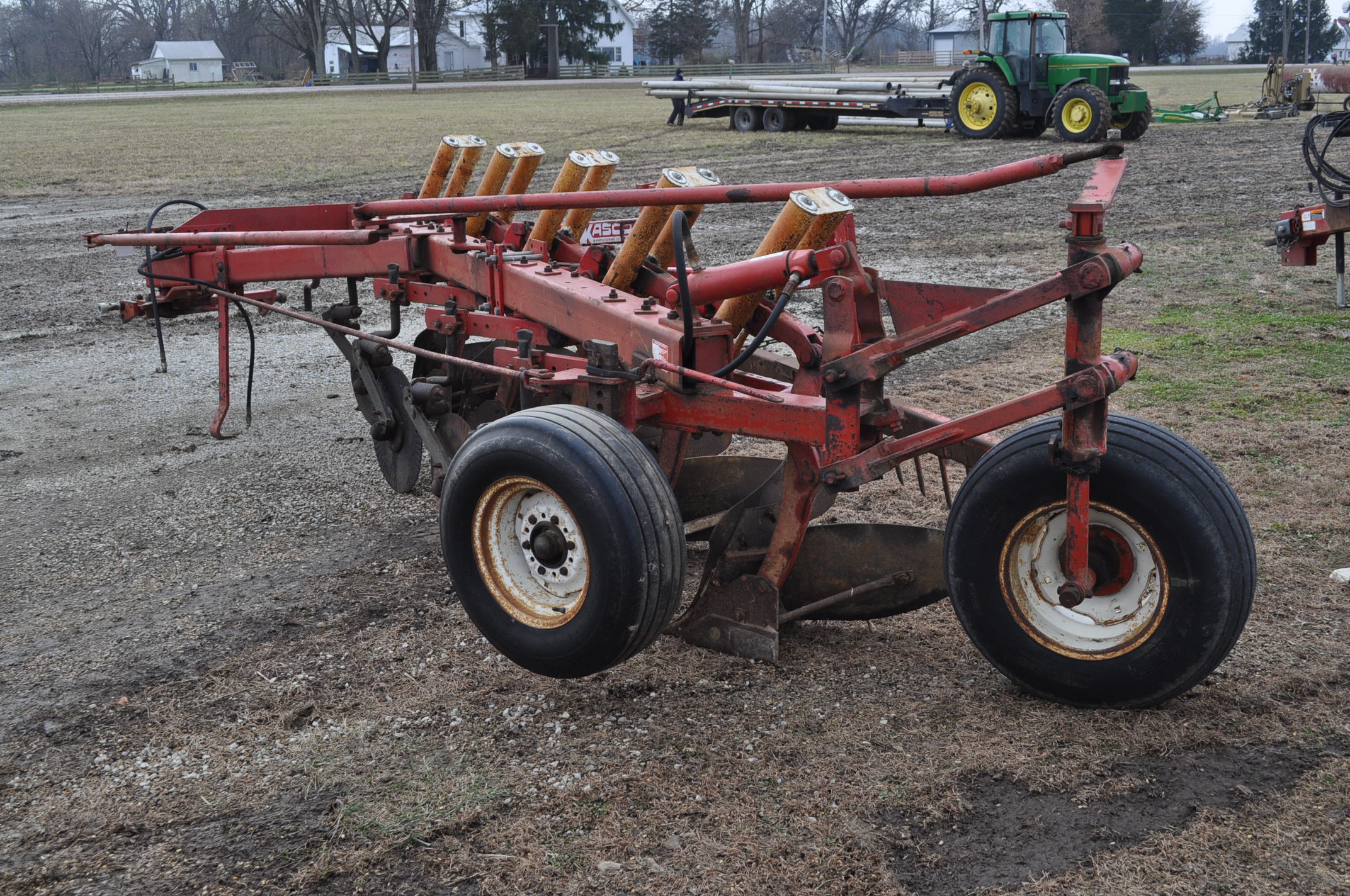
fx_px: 1461
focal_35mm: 39
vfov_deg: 34.1
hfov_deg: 49.6
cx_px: 675
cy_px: 448
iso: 200
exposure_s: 1/200
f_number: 7.1
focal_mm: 26
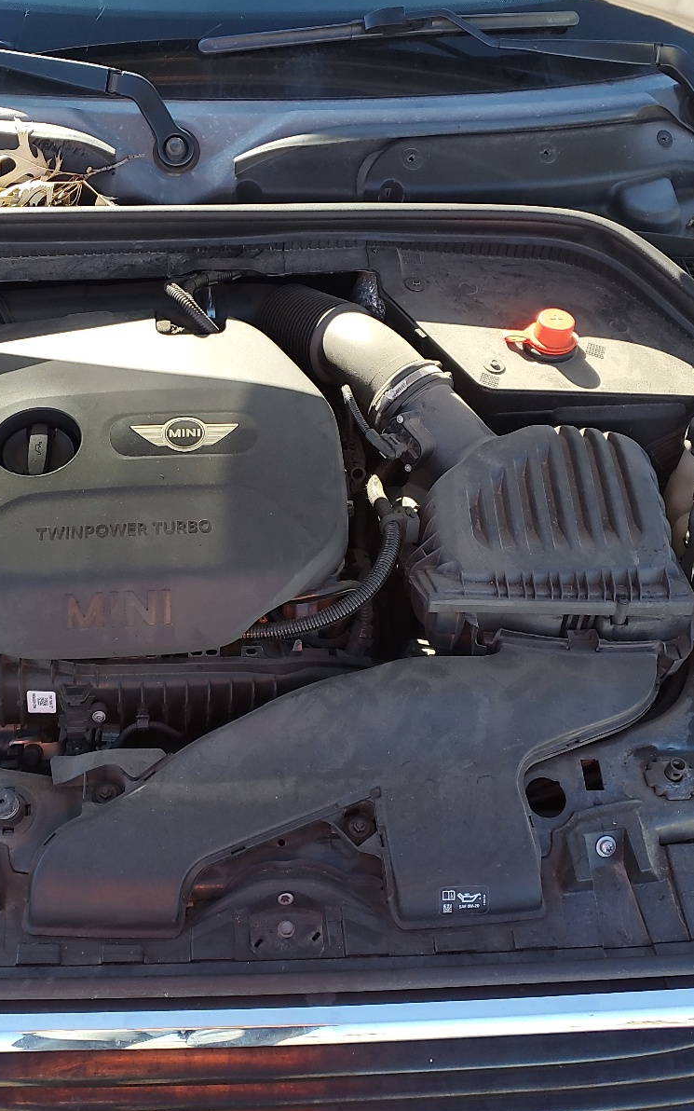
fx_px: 1120
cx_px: 231
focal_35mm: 37
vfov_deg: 52.7
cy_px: 555
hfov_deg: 34.1
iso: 50
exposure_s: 1/455
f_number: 1.5
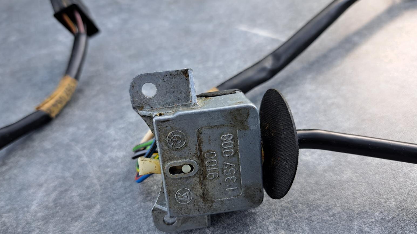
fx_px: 299
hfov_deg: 69.8
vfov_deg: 42.7
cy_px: 142
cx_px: 212
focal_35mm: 27
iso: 50
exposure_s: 1/100
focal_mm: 5.23
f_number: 1.8
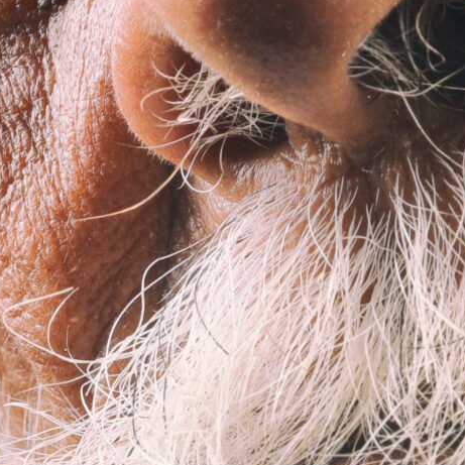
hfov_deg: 4.1
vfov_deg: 4.1
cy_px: -143
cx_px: 302
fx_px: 6459
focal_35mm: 425
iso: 125
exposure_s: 1/60
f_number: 18
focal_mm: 90
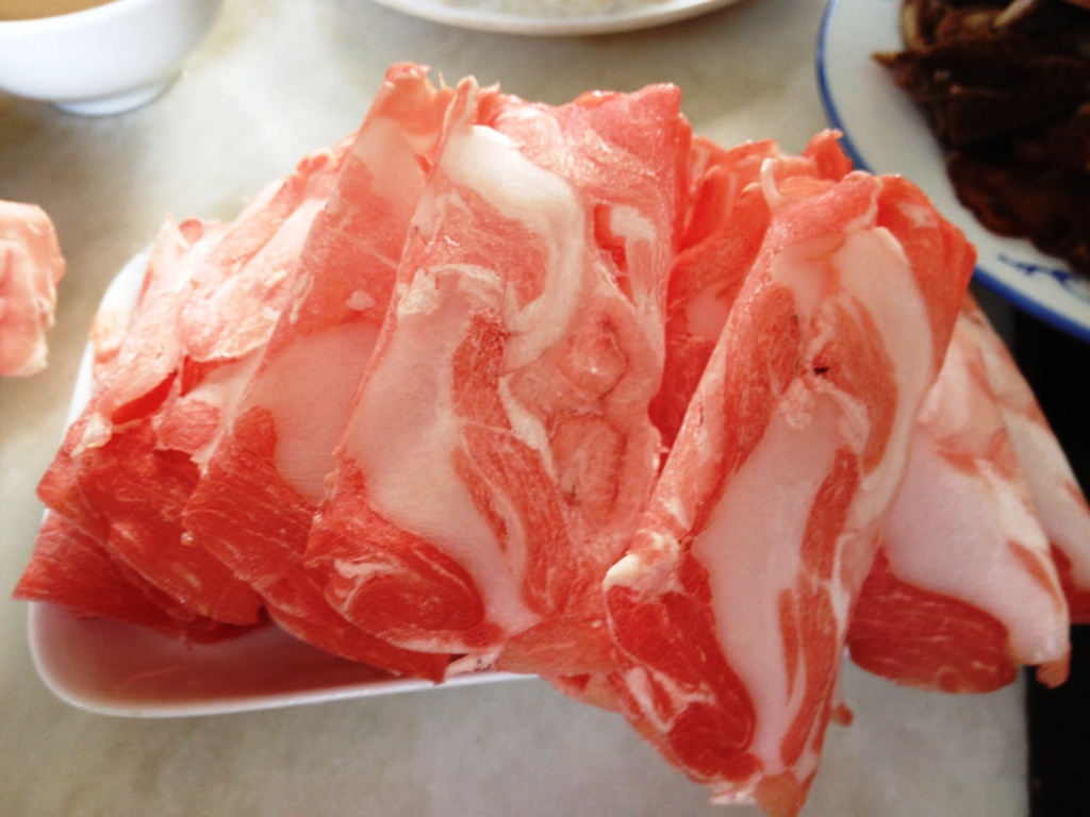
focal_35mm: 35
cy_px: 408
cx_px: 545
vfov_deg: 40.7
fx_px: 1102
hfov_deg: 52.6
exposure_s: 1/20
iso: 100
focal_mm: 4.28
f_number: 2.4
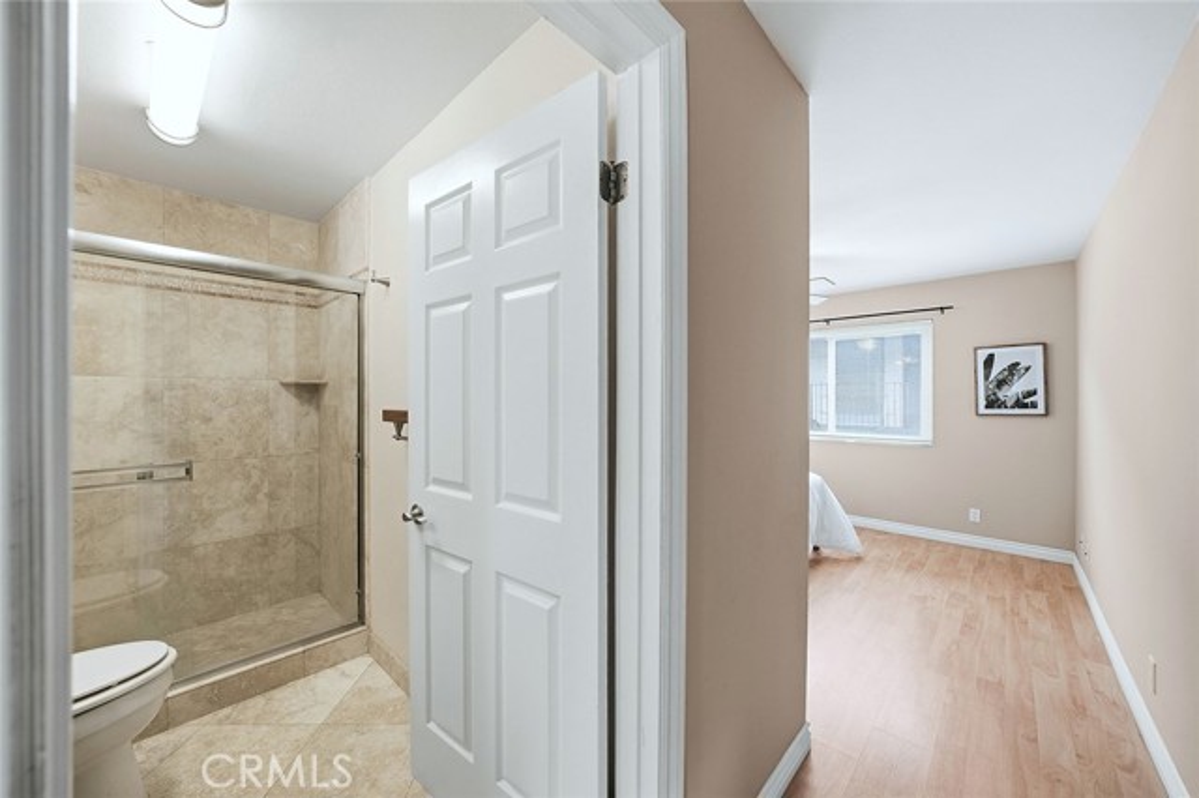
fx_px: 433
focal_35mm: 13
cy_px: 399
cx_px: 600
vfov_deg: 85.4
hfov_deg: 108.4
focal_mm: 13
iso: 500
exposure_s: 1/250
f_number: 4.5
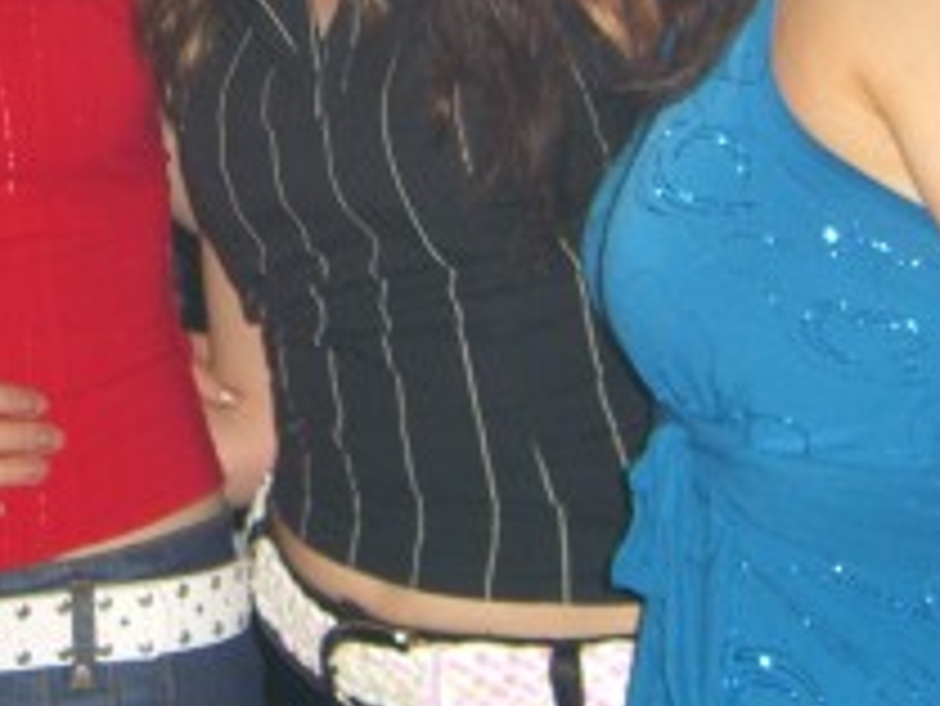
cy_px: -153
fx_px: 2962
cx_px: 90
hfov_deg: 17.8
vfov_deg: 13.2
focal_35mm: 109
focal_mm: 7.9
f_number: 2.8
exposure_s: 1/60
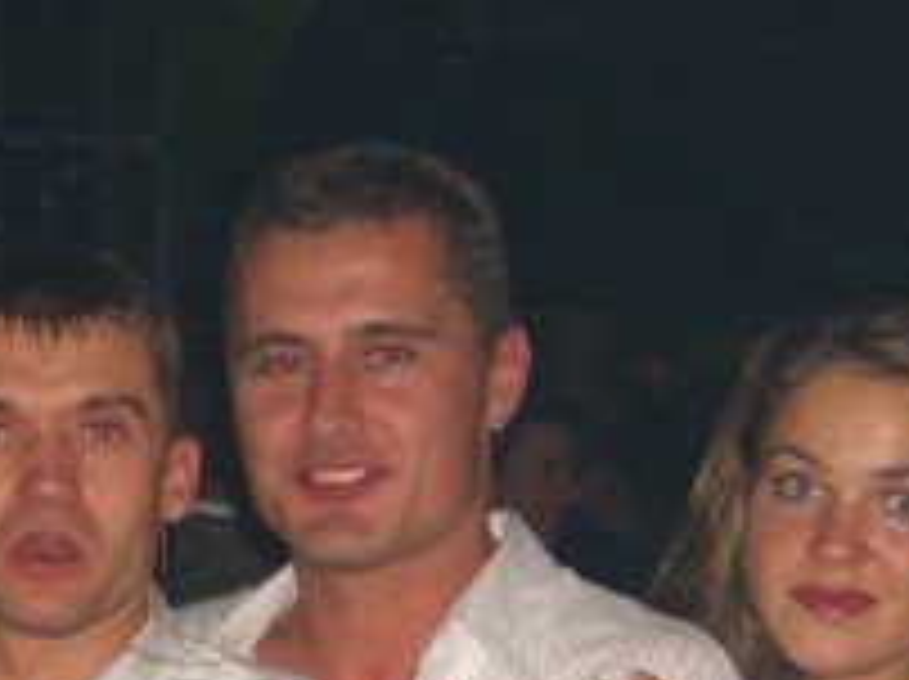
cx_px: 382
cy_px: 752
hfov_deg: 17.4
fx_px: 2964
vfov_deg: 12.8
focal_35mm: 113
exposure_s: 1/60
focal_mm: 7.9
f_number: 2.8
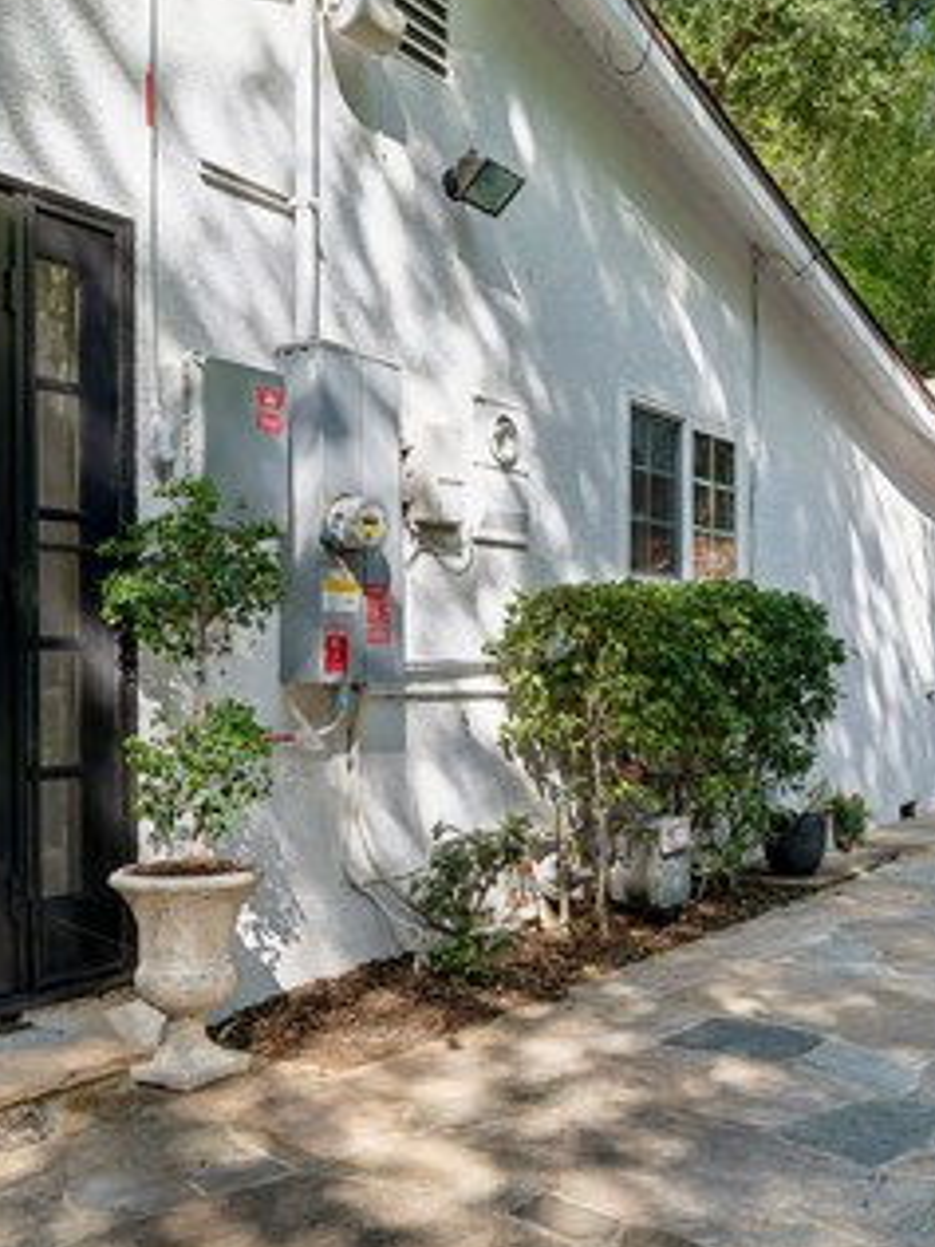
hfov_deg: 37.0
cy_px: 685
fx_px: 1368
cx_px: 683
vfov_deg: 48.9
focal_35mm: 38
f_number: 9
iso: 64
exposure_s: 1/10
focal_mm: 19.5
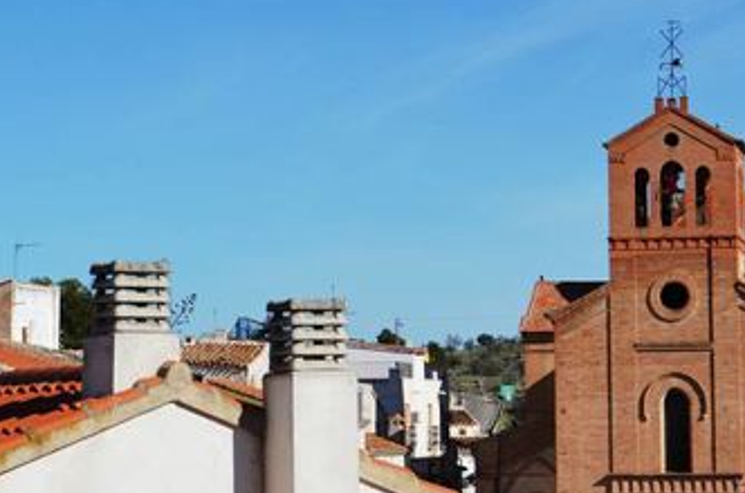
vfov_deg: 11.3
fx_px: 2499
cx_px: 304
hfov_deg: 16.9
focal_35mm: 121
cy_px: 262
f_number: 9
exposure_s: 1/400
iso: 100
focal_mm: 38
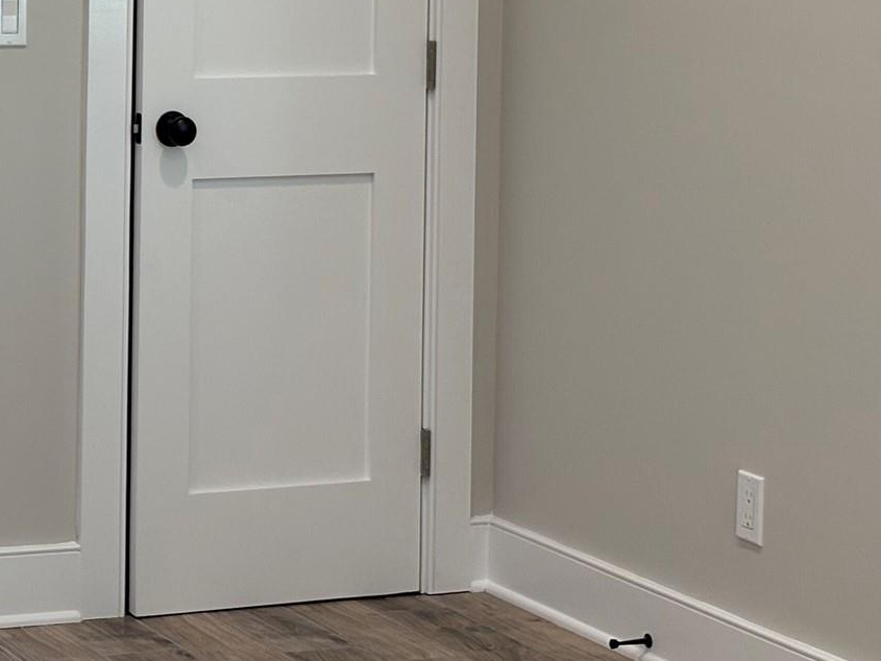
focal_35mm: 126
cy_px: -25
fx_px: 3207
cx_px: -20
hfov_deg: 15.3
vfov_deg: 11.6
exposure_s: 1/120
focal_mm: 5.96
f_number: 1.6
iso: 50
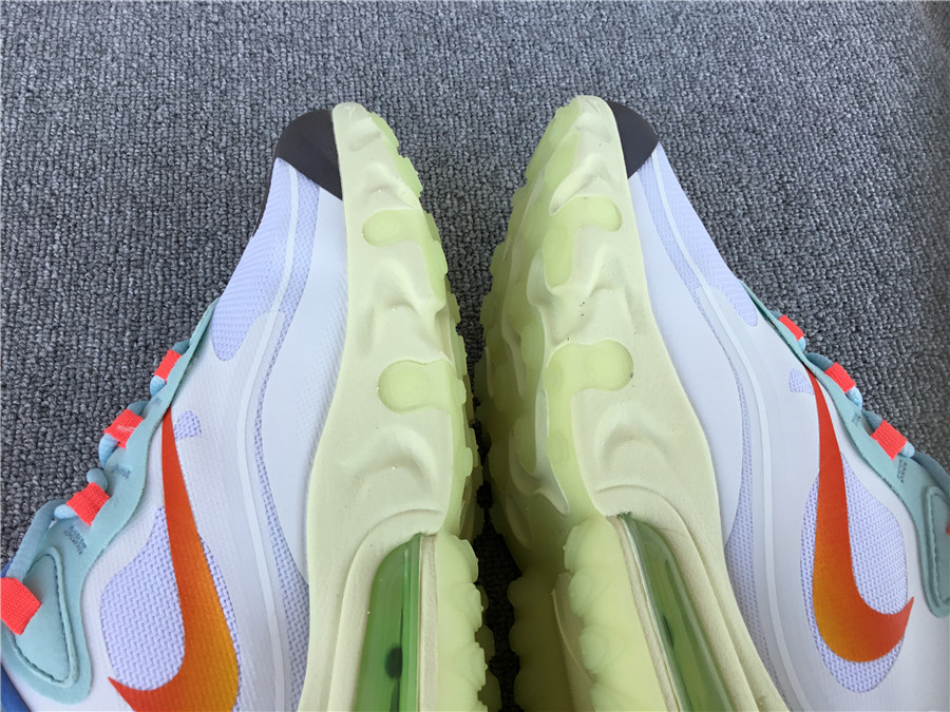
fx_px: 851
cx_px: 475
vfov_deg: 45.4
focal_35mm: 31
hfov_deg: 58.4
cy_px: 356
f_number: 2.4
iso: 25
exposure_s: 1/153
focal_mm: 3.3
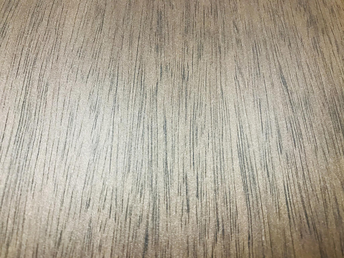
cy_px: 129
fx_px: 278
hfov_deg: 63.4
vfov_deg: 49.7
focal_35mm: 28
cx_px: 172
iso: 40
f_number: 1.8
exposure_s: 1/20
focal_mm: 3.99
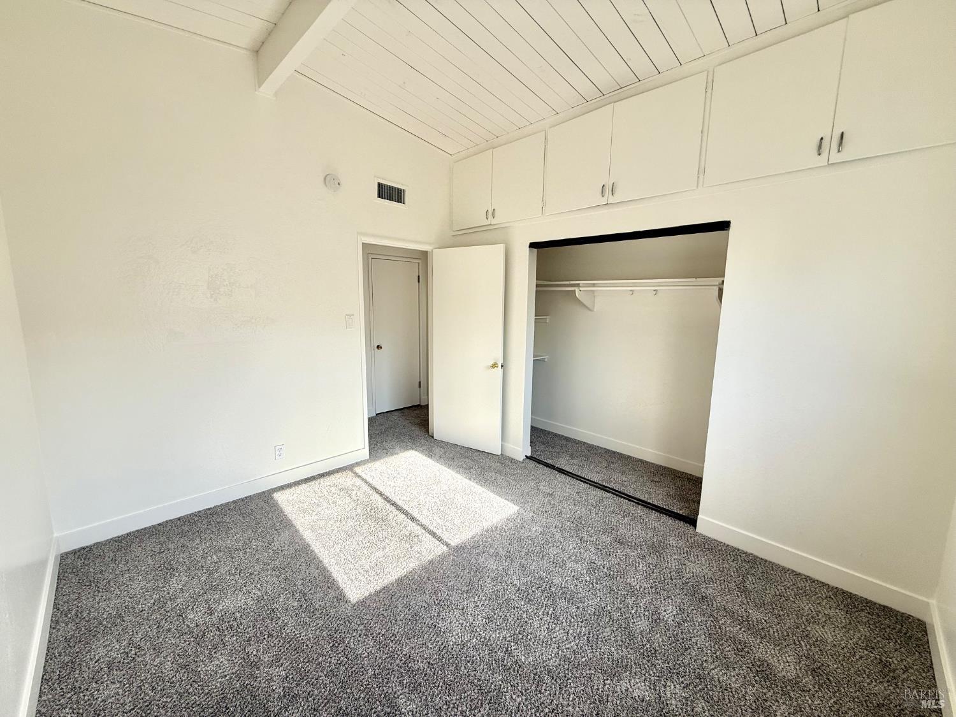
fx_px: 387
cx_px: 478
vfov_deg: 85.7
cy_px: 358
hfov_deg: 102.1
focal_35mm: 14
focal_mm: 2.22
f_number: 2.2
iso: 50
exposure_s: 1/288
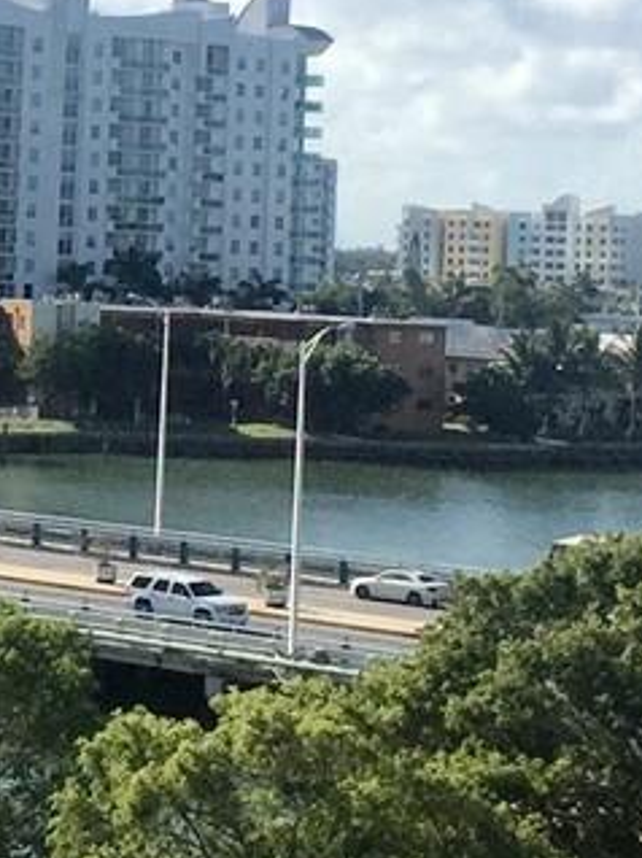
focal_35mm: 146
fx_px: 3615
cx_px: -353
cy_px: 89
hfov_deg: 9.8
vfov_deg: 13.4
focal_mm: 4.15
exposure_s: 1/4950
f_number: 2.2
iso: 32
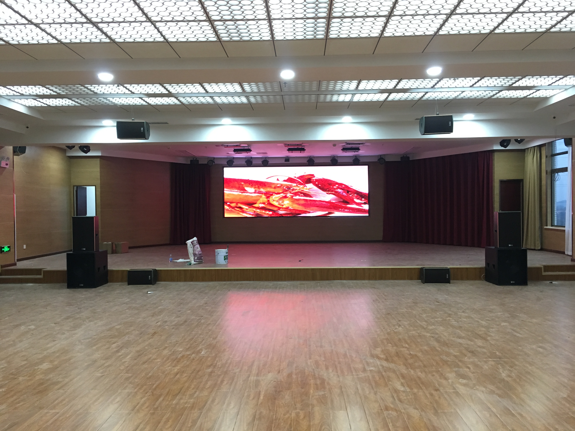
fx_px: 482
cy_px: 216
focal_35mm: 29
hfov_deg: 61.7
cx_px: 288
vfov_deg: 48.2
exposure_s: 1/33
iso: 200
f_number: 2.2
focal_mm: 4.15
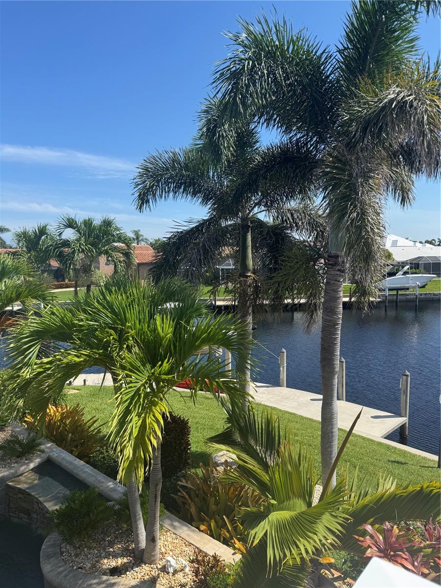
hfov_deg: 56.8
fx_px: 408
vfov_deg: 71.6
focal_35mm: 24
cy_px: 294
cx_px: 220
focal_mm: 6.76
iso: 80
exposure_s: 1/3597
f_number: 1.78
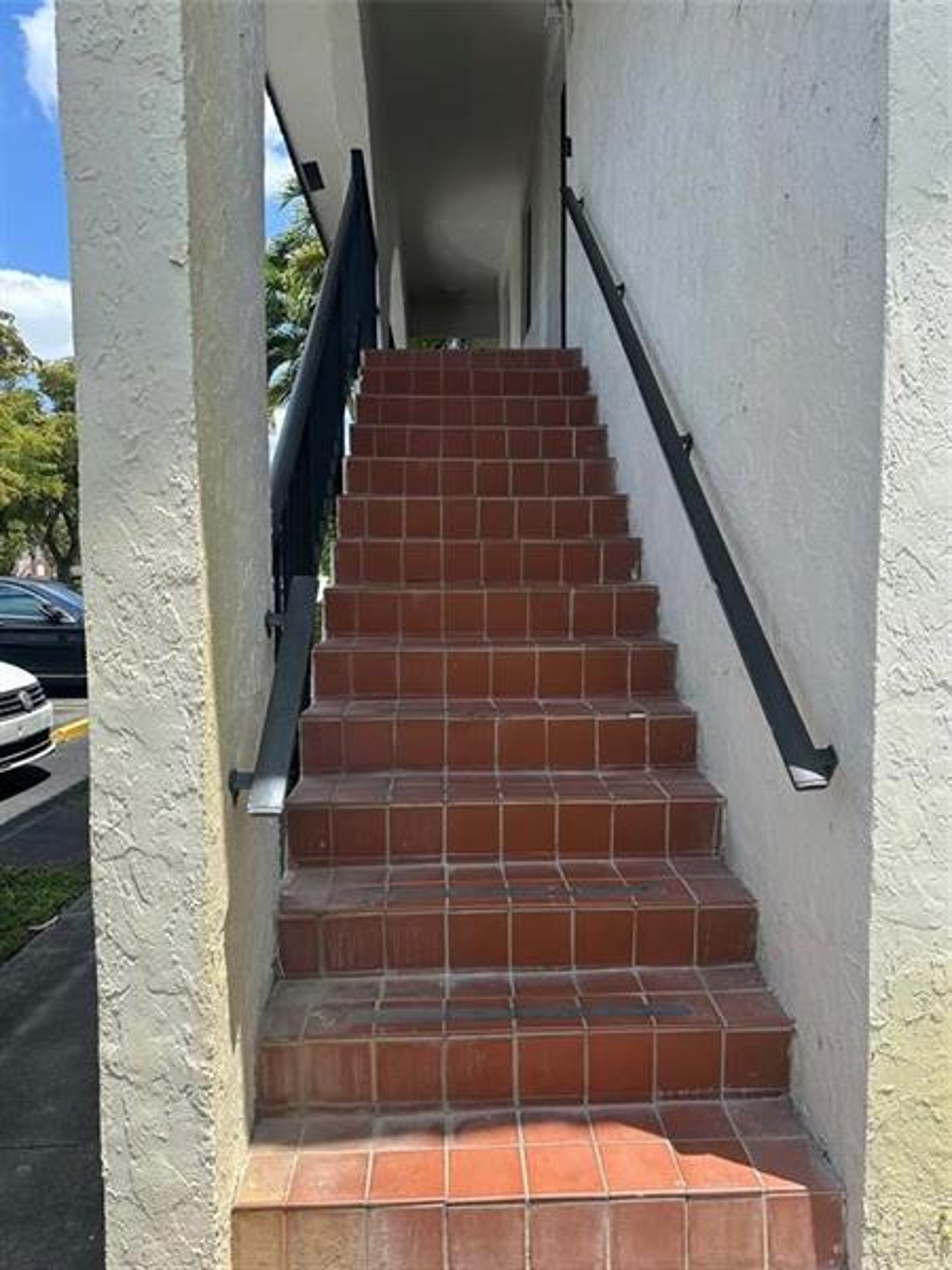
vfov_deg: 71.6
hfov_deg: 56.8
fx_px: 880
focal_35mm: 24
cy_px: 635
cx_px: 476
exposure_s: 1/1949
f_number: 1.78
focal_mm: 6.86
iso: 80
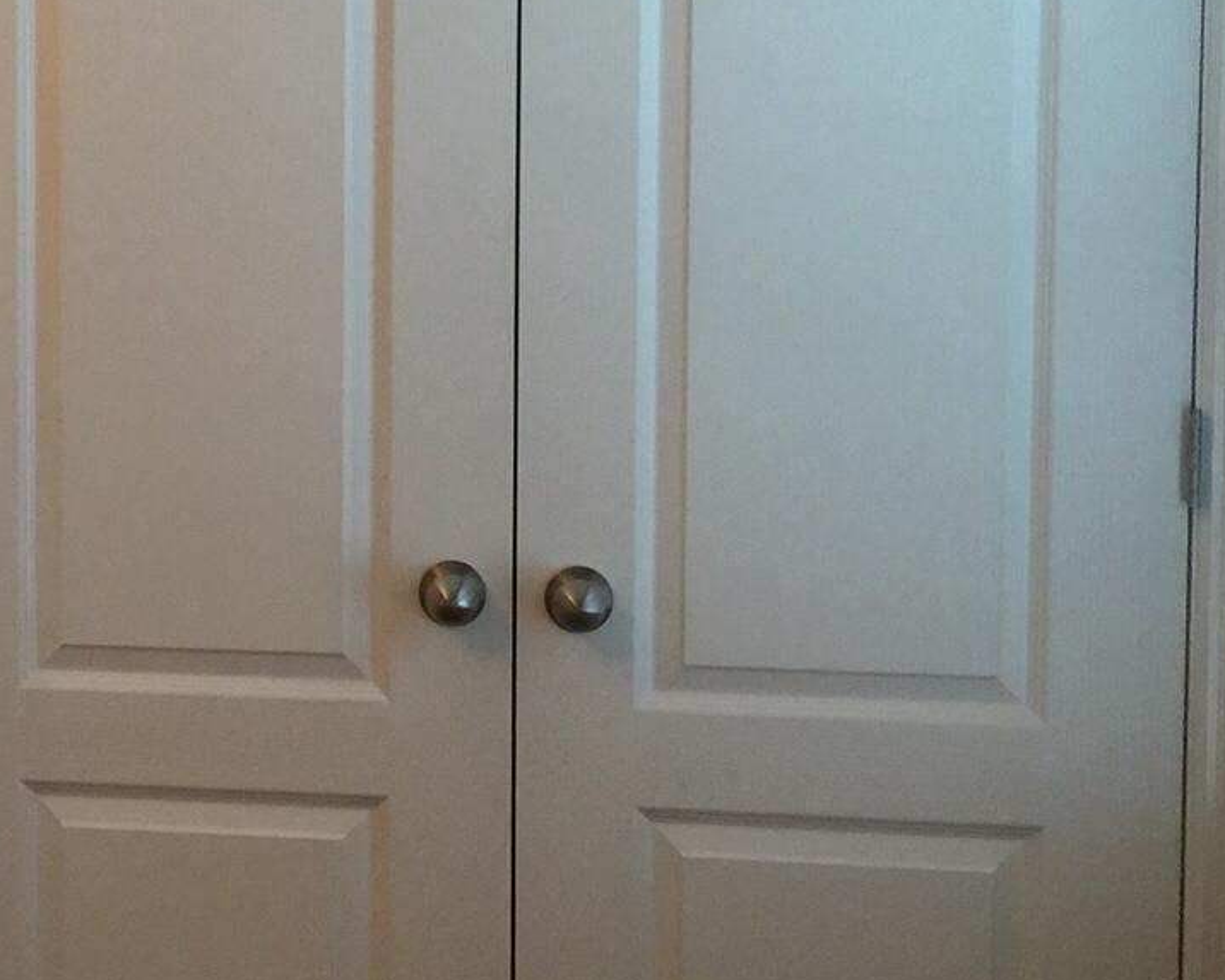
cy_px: 361
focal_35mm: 81
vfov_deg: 18.9
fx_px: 2937
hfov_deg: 22.2
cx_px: -125
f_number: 2.2
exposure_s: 1/10
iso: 125
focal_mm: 4.15
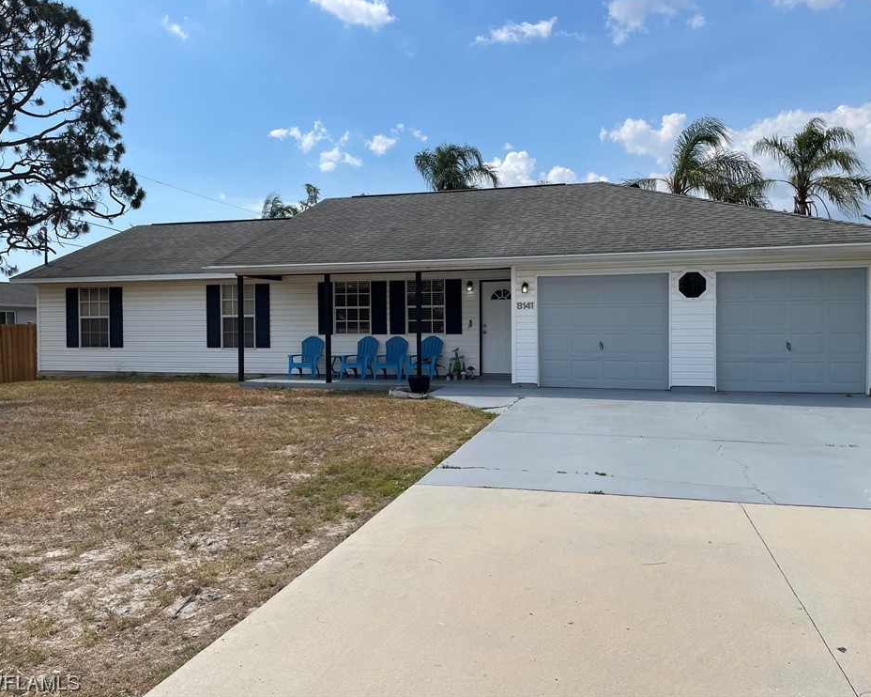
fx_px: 722
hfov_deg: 62.2
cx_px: 447
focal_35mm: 28
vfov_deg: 51.5
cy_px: 338
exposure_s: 1/5291
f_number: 1.6
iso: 32
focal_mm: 4.2
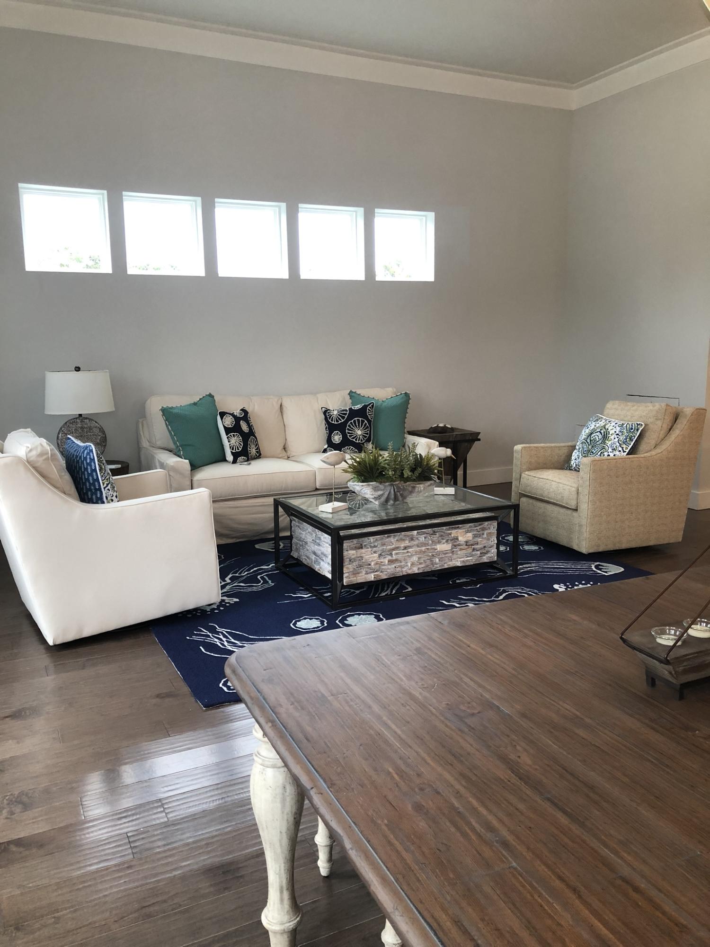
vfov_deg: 63.4
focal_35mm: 28
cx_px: 355
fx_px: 766
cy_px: 474
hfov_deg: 49.7
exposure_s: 1/30
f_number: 1.8
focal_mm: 3.99
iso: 40
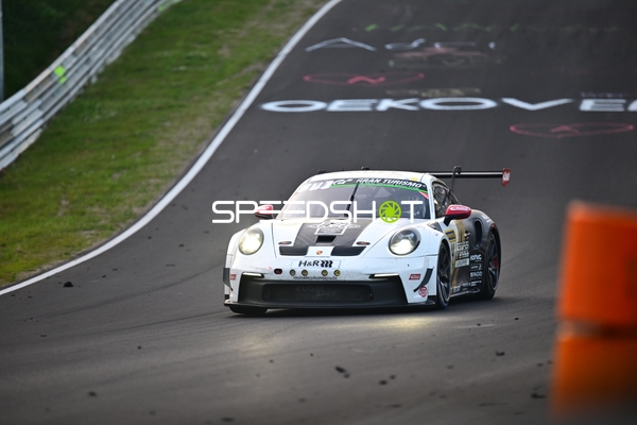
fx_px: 5308
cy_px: 212
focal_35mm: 300
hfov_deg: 6.9
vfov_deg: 4.6
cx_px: 318
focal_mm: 300
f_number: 2.8
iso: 800
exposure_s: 1/1000
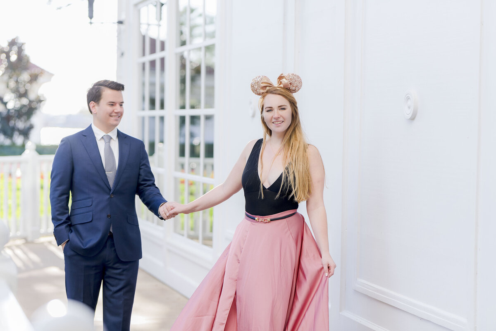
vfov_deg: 16.1
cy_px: 166
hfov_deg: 23.9
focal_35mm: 85
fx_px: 1171
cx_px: 248
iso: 500
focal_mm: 85
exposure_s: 1/1600
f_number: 2.5
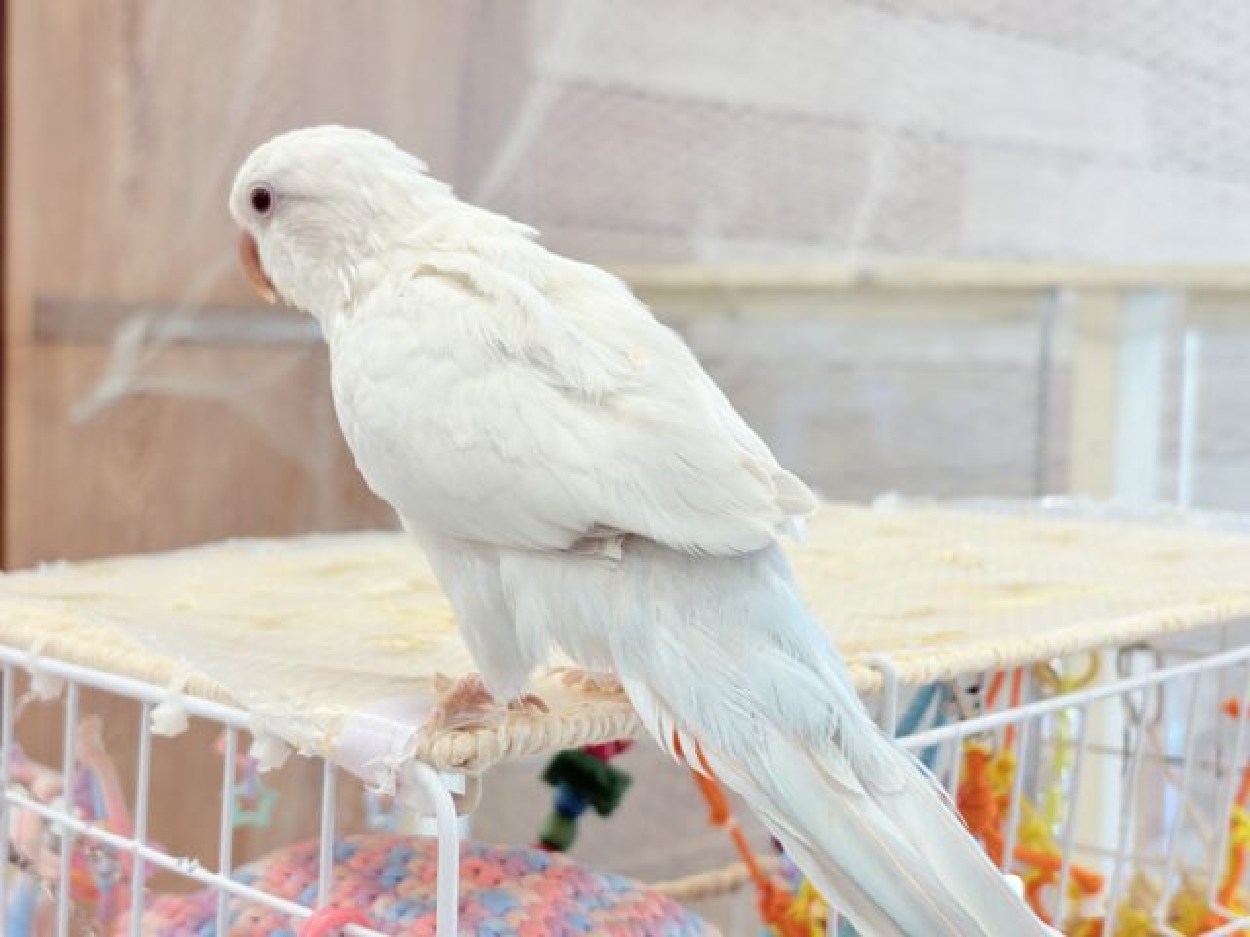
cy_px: 468
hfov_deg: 36.8
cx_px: 625
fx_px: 1878
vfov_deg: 28.0
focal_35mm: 52
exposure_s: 1/100
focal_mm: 5.96
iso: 64
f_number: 1.6
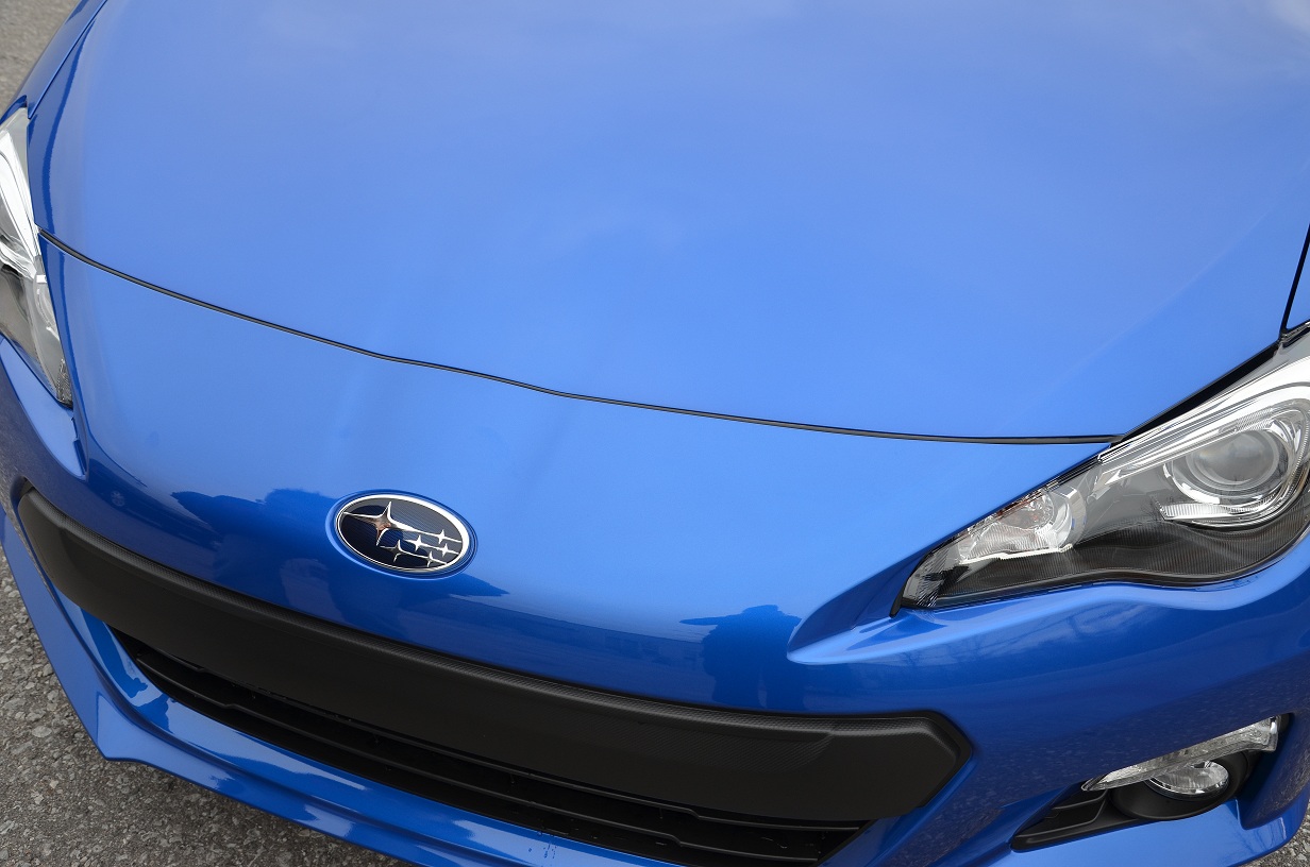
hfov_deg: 51.4
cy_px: 434
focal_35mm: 38
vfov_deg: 35.3
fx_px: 1362
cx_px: 655
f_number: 5.6
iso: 250
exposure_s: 1/125
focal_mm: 25
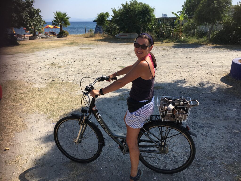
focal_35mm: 29
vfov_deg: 48.2
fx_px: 202
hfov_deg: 61.7
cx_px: 120
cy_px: 90
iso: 25
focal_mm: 4.15
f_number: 2.2
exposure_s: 1/1326
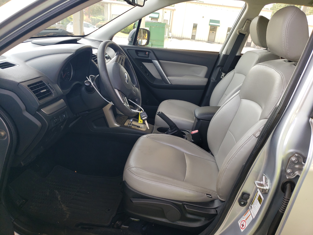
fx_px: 235
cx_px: 156
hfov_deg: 67.3
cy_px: 118
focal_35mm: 26
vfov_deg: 53.1
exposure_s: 1/238
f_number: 1.5
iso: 50
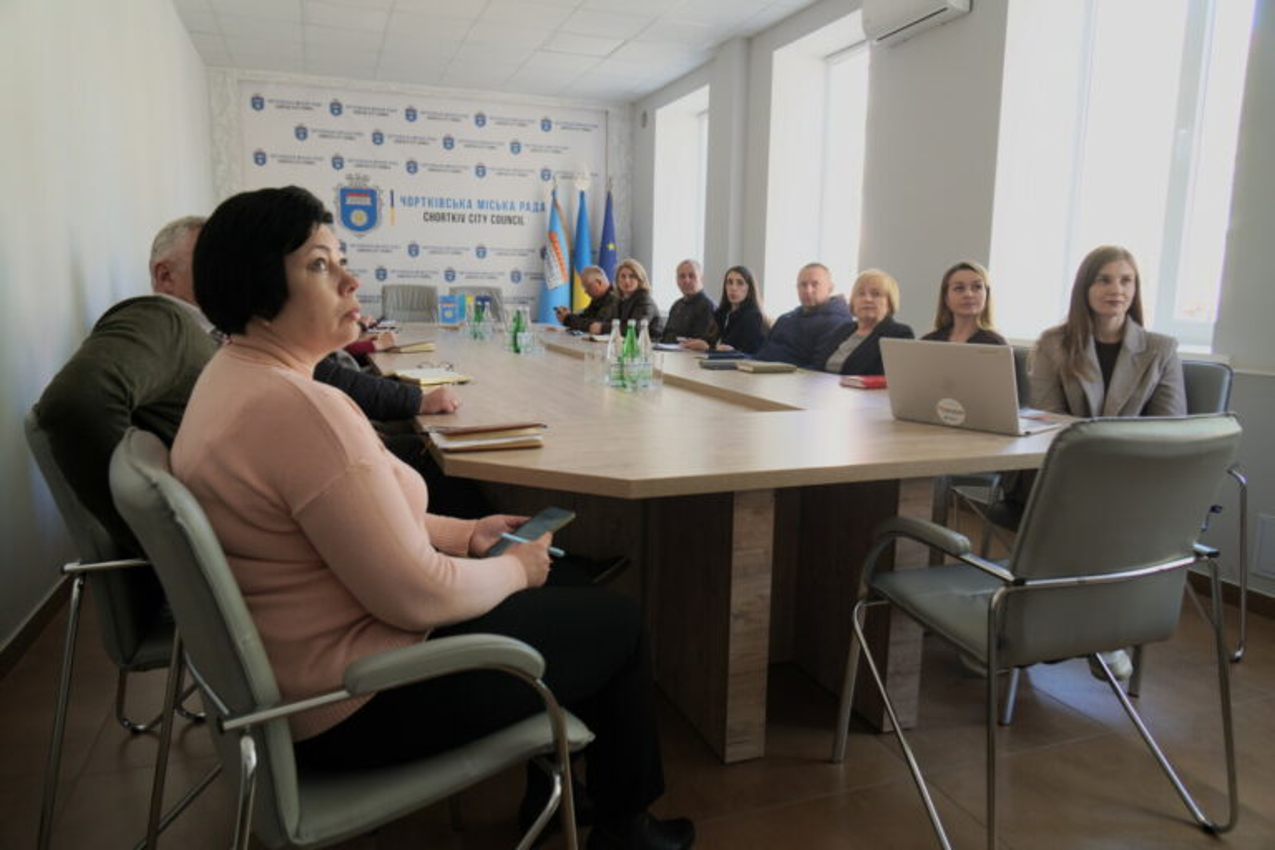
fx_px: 850
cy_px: 425
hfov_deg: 73.7
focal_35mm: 24
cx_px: 638
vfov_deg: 53.1
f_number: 4
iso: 200
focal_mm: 16
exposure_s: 1/30
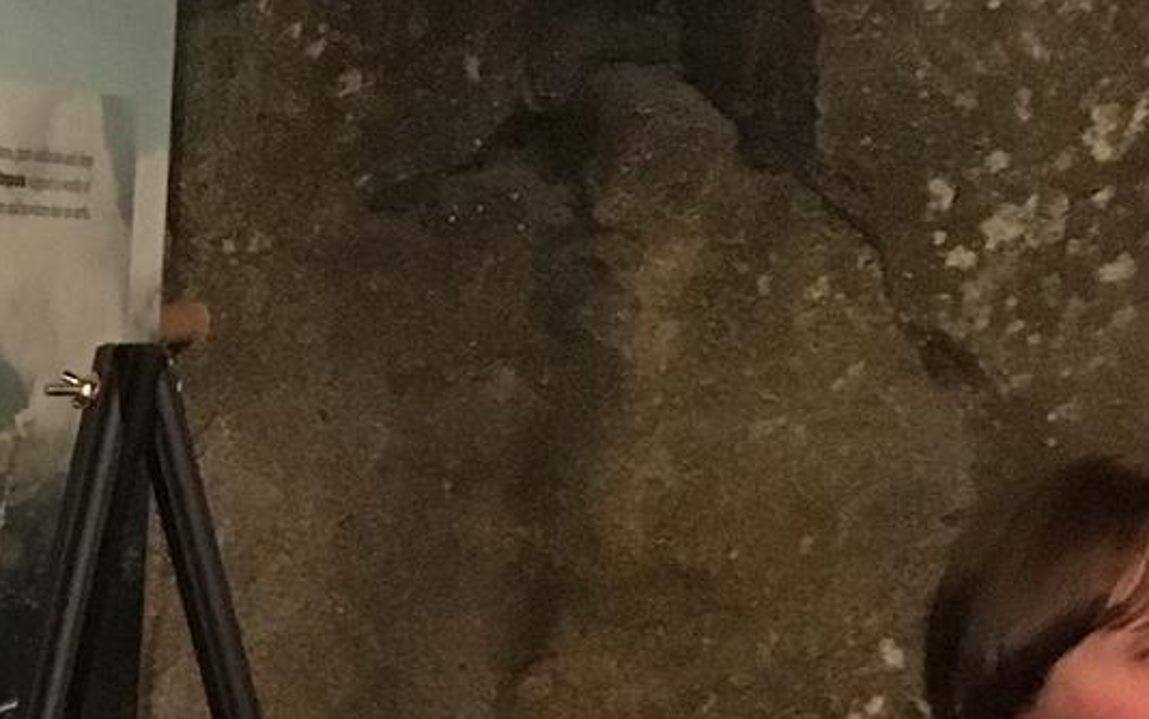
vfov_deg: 10.5
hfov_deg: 15.4
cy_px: 1348
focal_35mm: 116
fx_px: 3633
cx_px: -932
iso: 320
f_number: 2.2
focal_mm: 4.15
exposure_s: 1/15
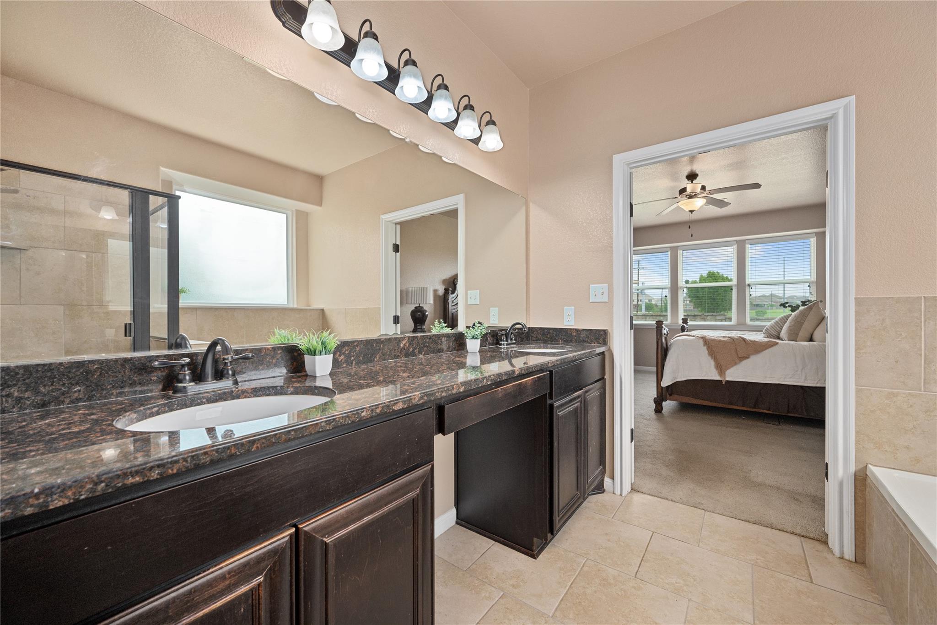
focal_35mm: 14
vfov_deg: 81.2
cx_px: 468
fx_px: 364
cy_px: 312
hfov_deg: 104.3
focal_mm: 14
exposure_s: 1/60
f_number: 8
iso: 800
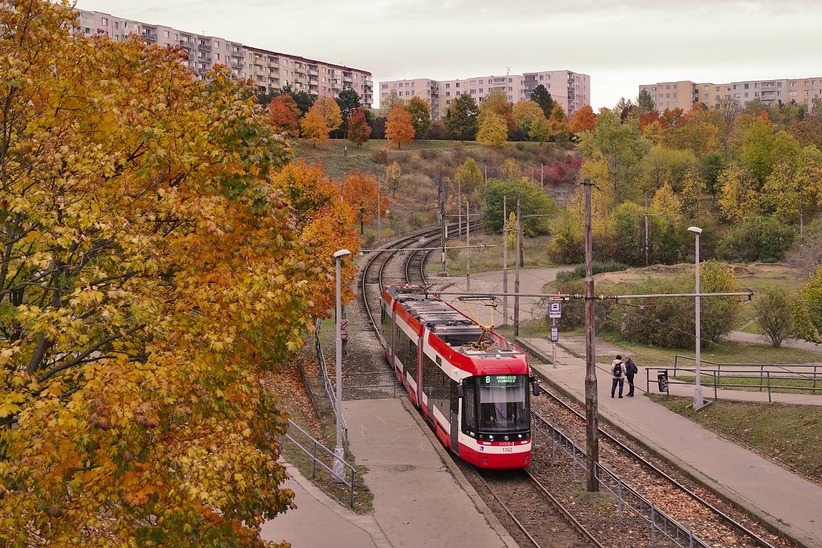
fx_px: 1096
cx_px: 411
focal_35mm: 48
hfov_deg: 41.1
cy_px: 274
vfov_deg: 28.1
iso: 100
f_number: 3.2
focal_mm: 17.55
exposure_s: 1/160
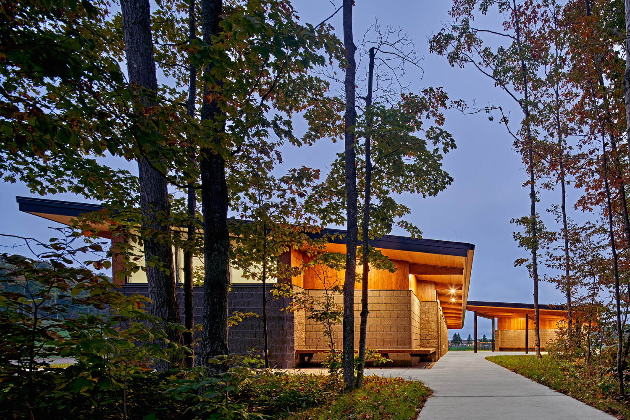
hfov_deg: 93.3
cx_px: 315
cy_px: 210
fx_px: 297
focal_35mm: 17
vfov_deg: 70.4
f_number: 11
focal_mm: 17
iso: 100
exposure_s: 10
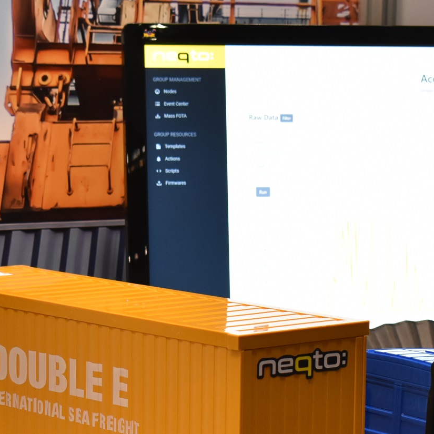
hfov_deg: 9.8
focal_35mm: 178
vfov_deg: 9.8
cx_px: 124
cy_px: 361
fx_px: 2525
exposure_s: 1/60
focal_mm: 48
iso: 1250
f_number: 5.3
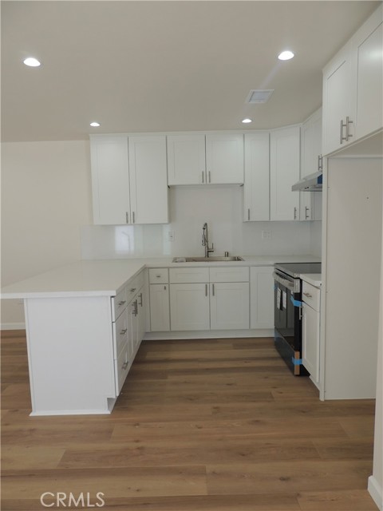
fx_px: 354
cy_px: 256
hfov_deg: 56.8
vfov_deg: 71.6
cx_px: 192
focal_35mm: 24
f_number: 3
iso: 100
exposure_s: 1/80
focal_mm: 4.3
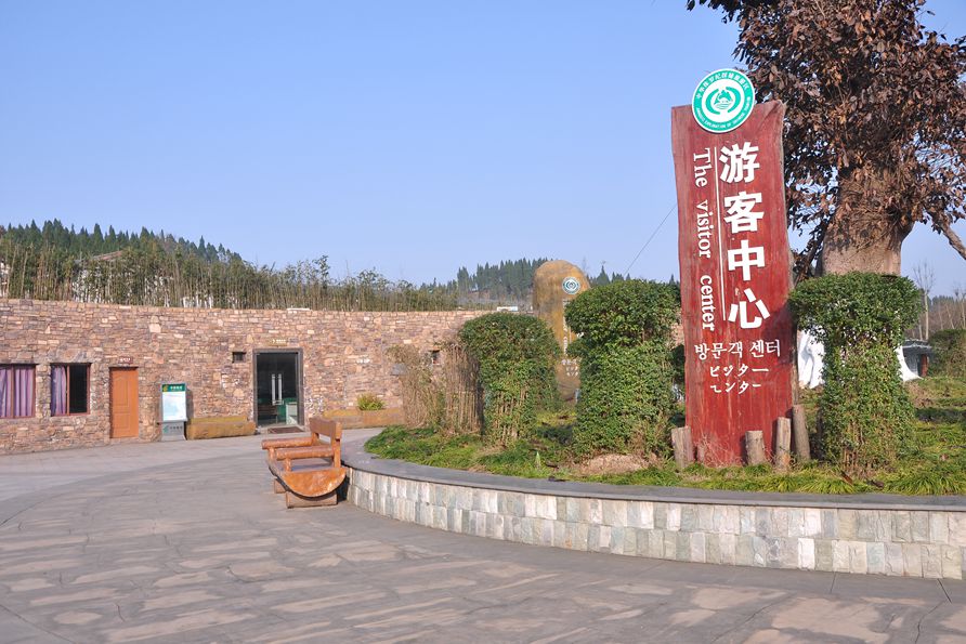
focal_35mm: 33
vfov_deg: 40.0
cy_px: 322
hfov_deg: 57.2
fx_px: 886
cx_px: 483
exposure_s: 1/200
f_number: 7.1
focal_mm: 22
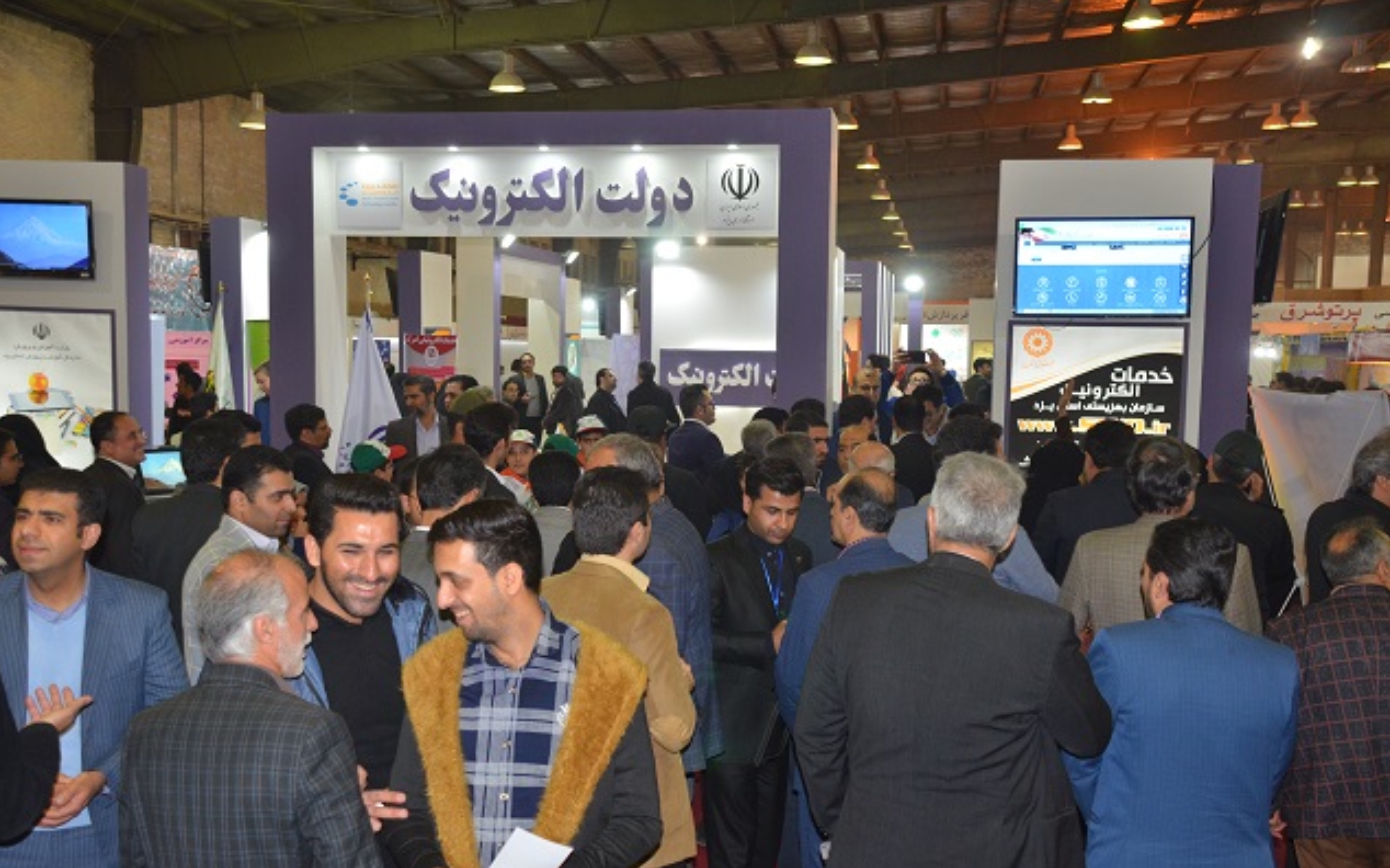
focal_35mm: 40
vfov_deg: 32.0
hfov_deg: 49.3
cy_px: 461
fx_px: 1515
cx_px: 691
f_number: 3.8
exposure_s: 1/60
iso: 800
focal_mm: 26
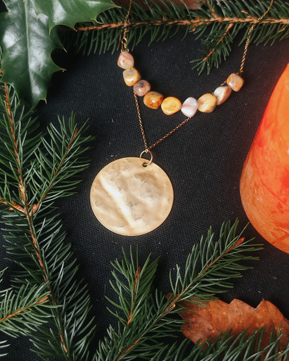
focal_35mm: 48
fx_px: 513
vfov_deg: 38.8
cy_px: 173
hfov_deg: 31.5
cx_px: 144
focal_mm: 6.19
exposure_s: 1/25
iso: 250
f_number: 1.65
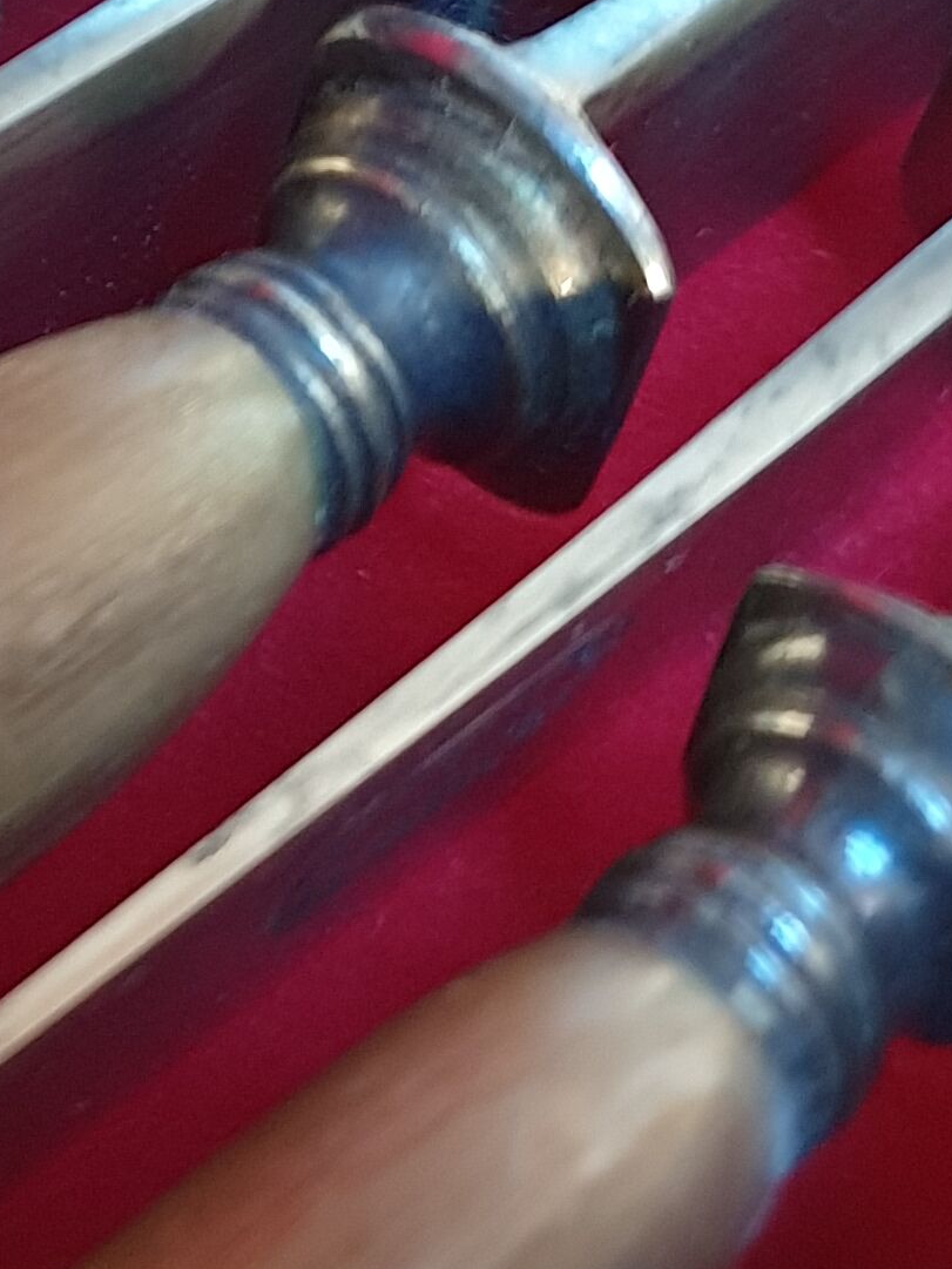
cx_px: -751
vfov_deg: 19.0
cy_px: -278
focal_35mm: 97
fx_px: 3556
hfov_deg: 13.7
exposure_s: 1/11
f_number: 1.5
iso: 250
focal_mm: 4.3
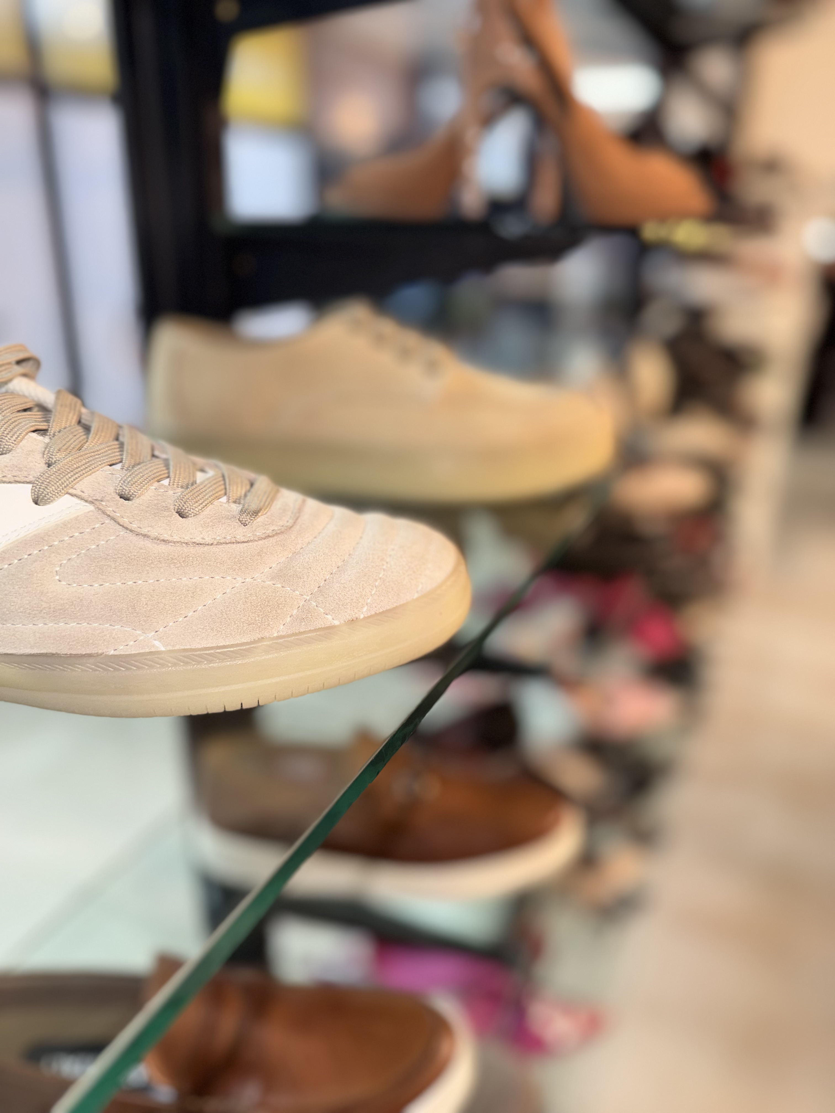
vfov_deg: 71.6
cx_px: 418
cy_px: 556
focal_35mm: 24
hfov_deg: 56.8
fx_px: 772
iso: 50
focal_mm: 6.76
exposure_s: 1/50
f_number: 1.78
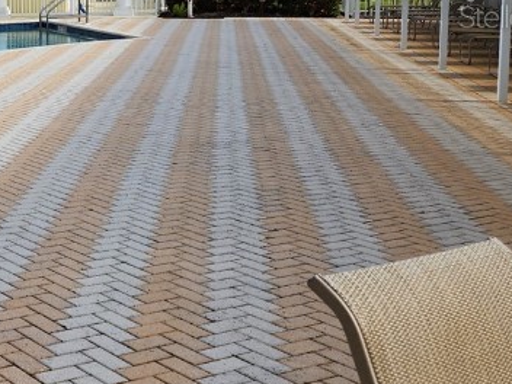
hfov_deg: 25.2
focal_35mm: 67
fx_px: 991
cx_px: -148
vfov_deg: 21.3
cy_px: 16
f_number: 1.8
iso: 20
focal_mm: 5.4
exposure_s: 1/1899
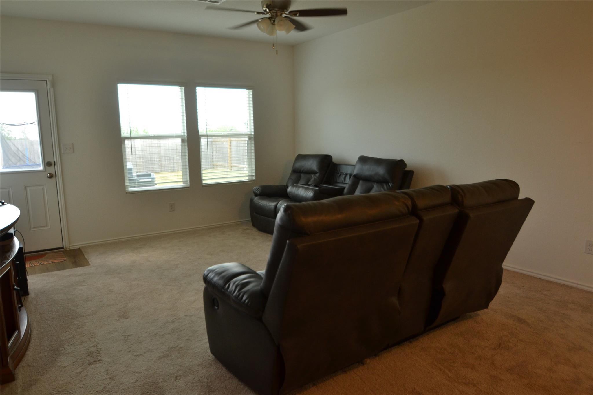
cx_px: 296
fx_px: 395
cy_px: 198
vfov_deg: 53.1
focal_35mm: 24
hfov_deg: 73.7
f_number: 4
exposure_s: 1/60
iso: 400
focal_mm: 16
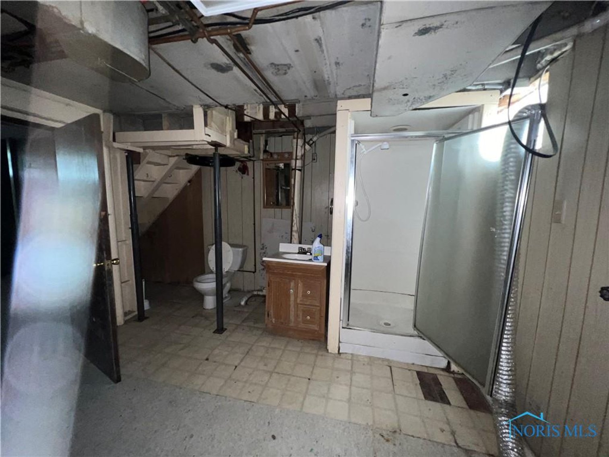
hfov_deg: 106.2
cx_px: 304
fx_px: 229
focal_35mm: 13
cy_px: 228
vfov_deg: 89.9
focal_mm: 1.57
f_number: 1.8
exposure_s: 1/30
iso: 160
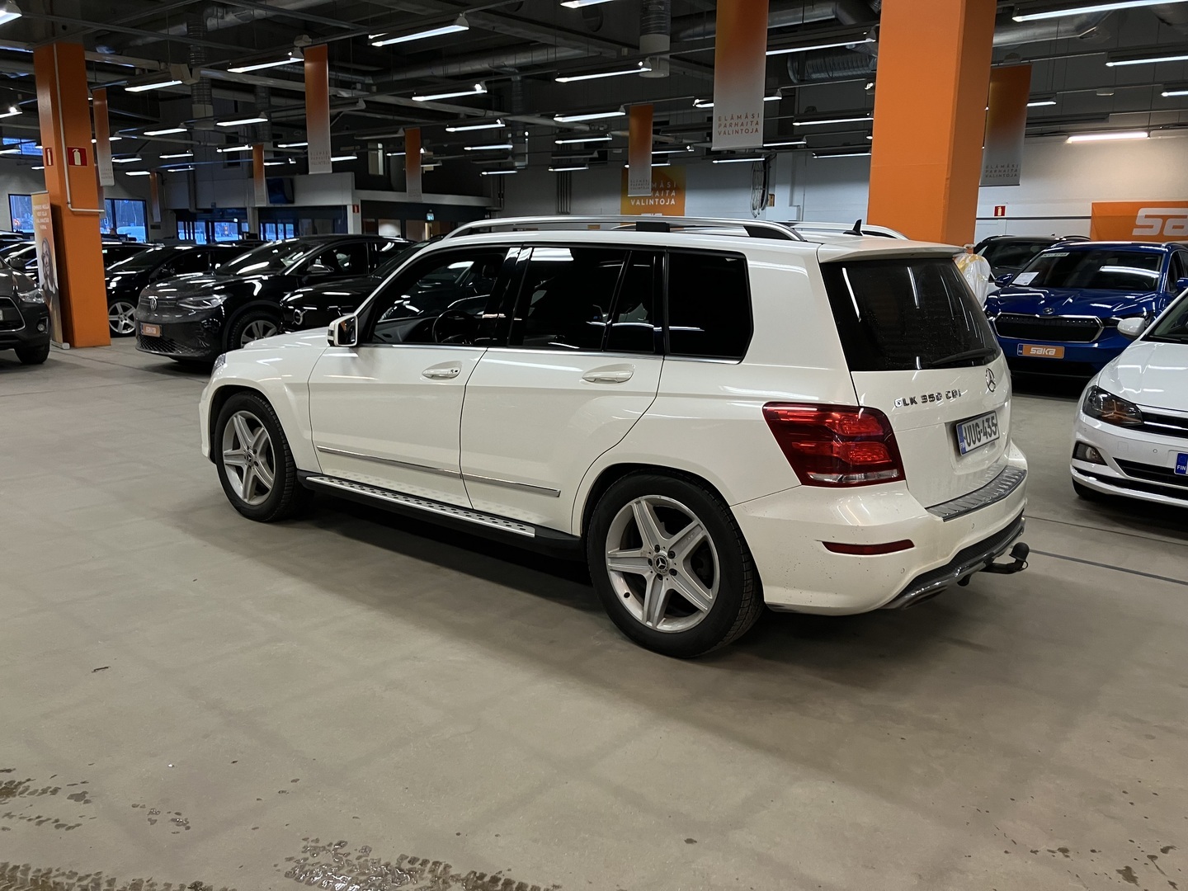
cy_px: 446
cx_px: 594
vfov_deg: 49.7
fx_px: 961
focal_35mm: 28
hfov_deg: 63.4
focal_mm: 3.99
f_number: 1.8
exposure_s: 1/50
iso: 64
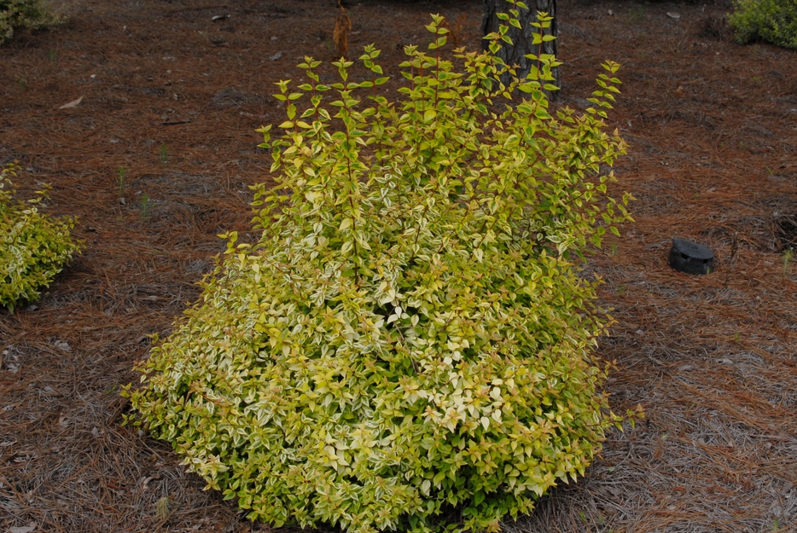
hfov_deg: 34.7
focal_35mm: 58
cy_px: 255
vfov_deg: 23.6
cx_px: 369
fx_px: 1275
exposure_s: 1/320
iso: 400
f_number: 9
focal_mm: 35
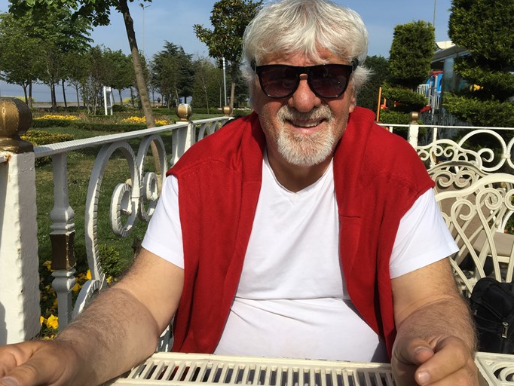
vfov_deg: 41.8
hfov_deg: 53.8
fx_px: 505
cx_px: 288
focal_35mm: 34
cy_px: 177
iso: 25
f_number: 2.2
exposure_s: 1/2262
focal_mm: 4.15
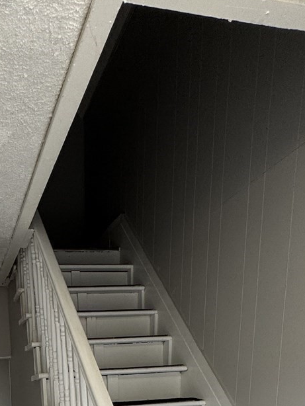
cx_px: 49
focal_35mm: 35
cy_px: 483
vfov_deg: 39.0
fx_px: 411
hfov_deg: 38.7
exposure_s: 1/99
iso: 100
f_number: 2.2
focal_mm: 2.22
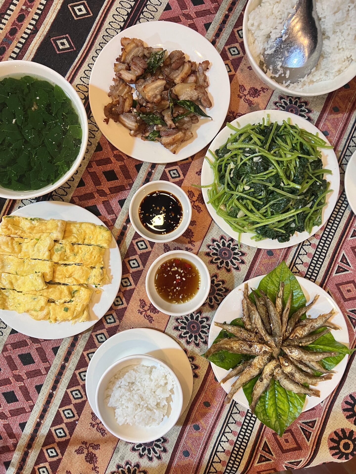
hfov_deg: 53.1
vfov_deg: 67.3
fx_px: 357
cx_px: 178
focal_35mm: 26
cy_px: 237
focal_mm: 5.7
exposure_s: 1/50
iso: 250
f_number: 1.5
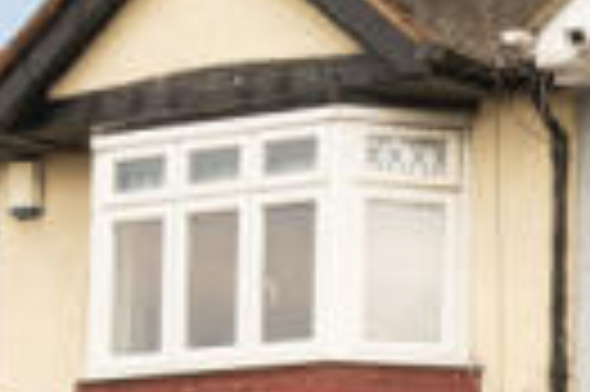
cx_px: 1351
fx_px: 2177
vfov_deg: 10.0
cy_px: 543
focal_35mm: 133
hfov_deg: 12.6
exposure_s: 1/200
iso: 200
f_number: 8
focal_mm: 17
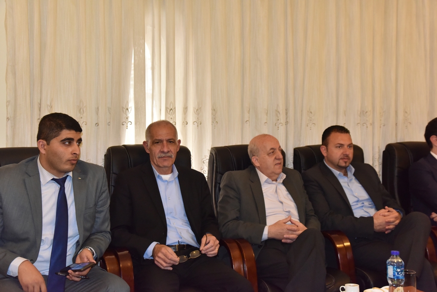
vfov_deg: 27.0
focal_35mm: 50
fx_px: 607
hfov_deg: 39.6
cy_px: 146
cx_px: 218
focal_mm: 50
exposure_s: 1/250
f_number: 7.1
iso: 2500
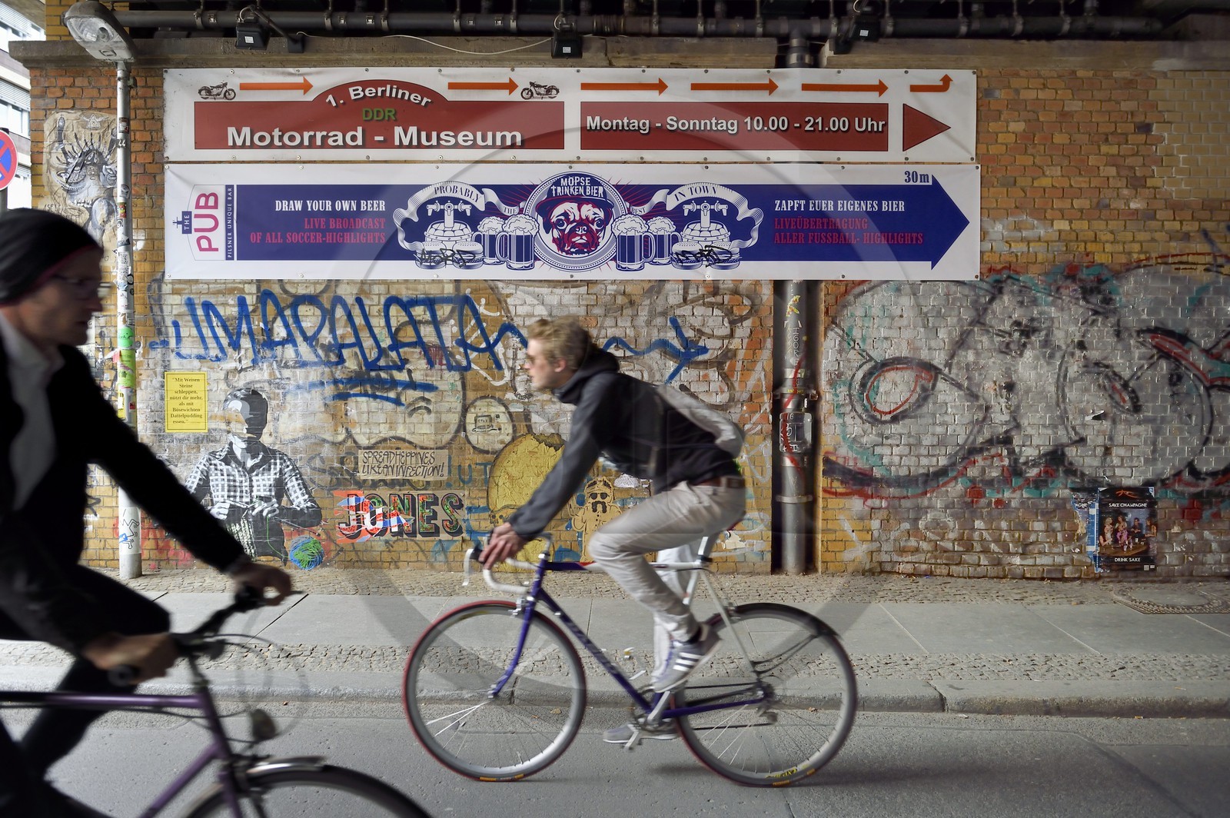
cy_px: 409
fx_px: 956
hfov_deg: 65.5
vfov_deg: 46.3
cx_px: 615
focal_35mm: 28
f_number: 4.5
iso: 1600
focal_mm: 28
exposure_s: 1/320
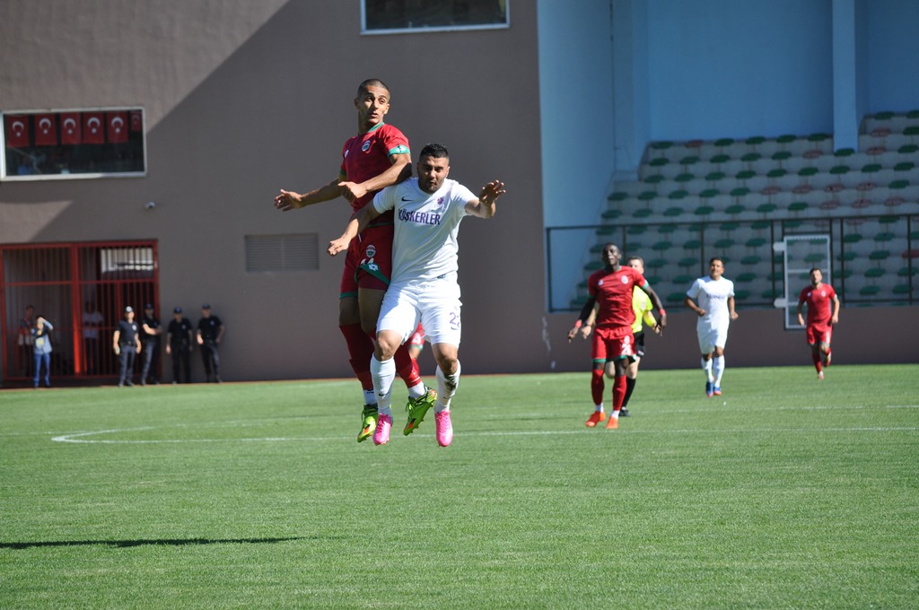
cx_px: 460
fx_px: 5163
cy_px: 305
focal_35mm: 202
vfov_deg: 6.8
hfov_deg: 10.2
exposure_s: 1/1600
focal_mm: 135
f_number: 5.6
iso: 400
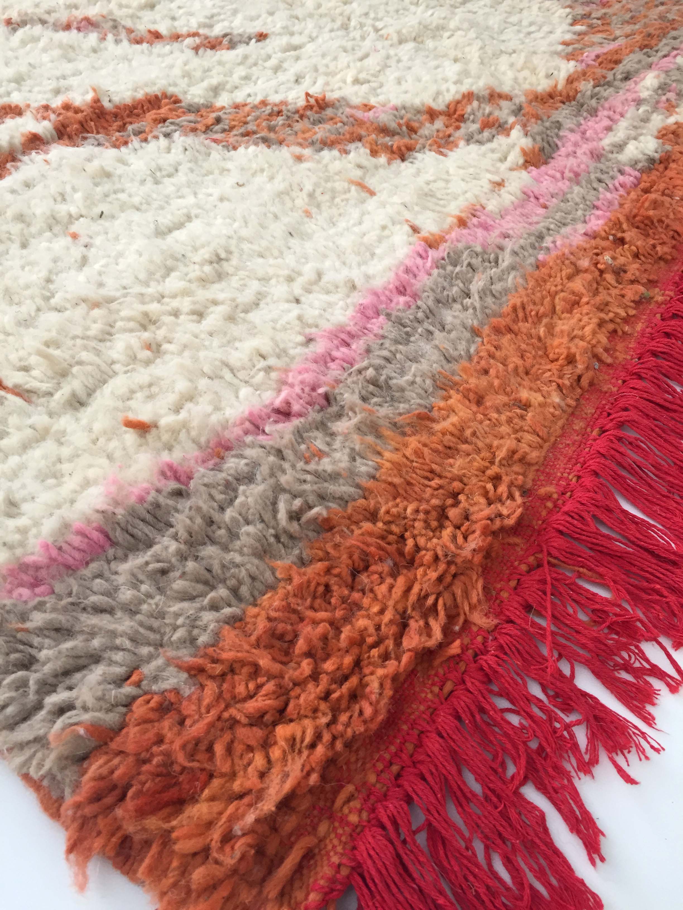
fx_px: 763
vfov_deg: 61.7
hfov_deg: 48.2
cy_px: 455
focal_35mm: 29
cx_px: 342
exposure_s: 1/33
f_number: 2.2
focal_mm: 4.15
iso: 100
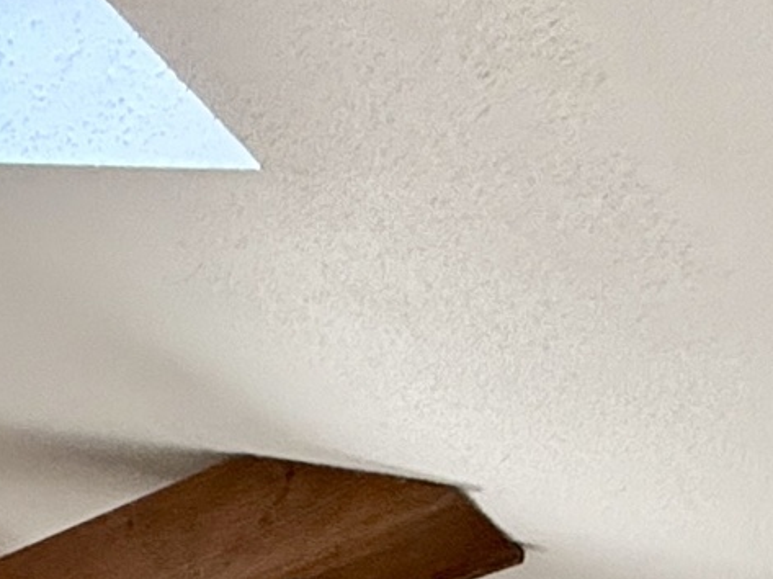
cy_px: 1587
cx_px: -391
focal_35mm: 91
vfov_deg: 11.6
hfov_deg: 18.9
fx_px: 2031
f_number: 2.2
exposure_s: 1/120
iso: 400
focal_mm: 2.22
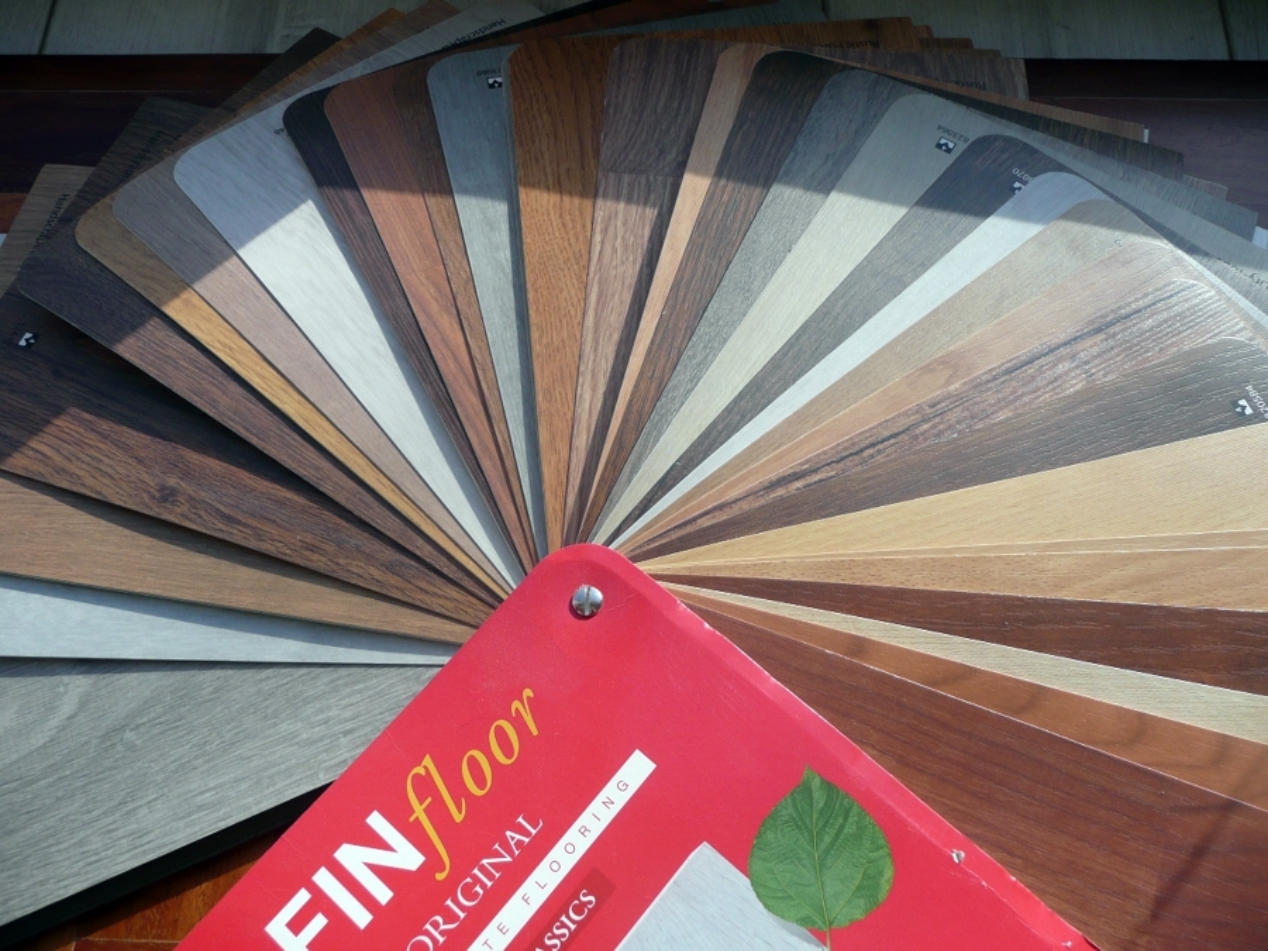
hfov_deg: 63.4
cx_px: 634
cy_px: 476
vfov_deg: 49.7
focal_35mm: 28
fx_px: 1026
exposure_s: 1/320
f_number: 3.3
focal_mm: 4.6
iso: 100
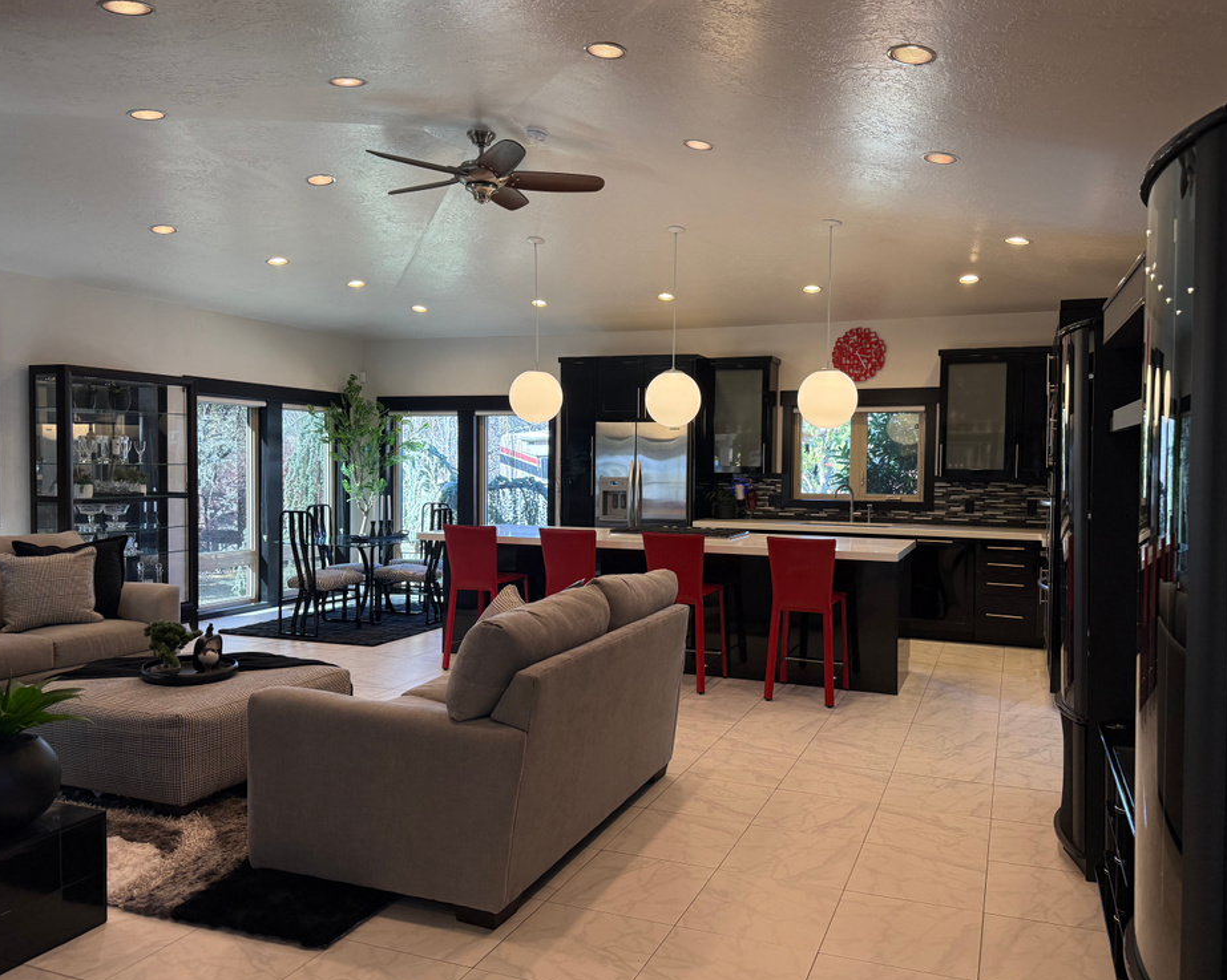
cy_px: 498
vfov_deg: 54.9
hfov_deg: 65.9
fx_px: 944
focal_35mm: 26
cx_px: 669
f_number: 1.78
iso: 200
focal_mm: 6.76
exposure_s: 1/141
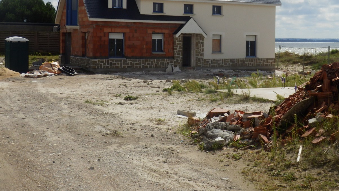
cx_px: 207
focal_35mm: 58
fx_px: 521
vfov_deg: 20.6
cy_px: 49
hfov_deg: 35.9
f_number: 10.4
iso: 80
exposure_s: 1/250
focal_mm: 7.3
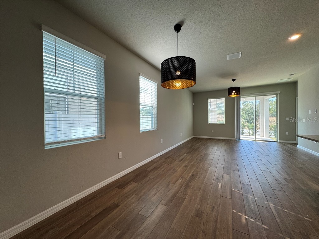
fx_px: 129
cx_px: 160
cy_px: 120
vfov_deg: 85.7
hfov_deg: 102.1
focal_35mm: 14
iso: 80
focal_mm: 2.22
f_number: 2.2
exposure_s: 1/120
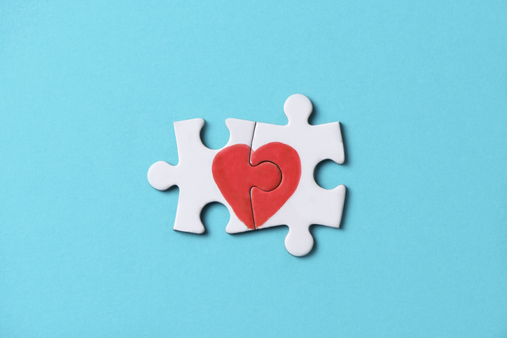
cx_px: 254
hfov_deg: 19.5
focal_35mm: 105
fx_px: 1479
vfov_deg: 13.0
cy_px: 169
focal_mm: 105
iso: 64
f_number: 9
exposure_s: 1/125
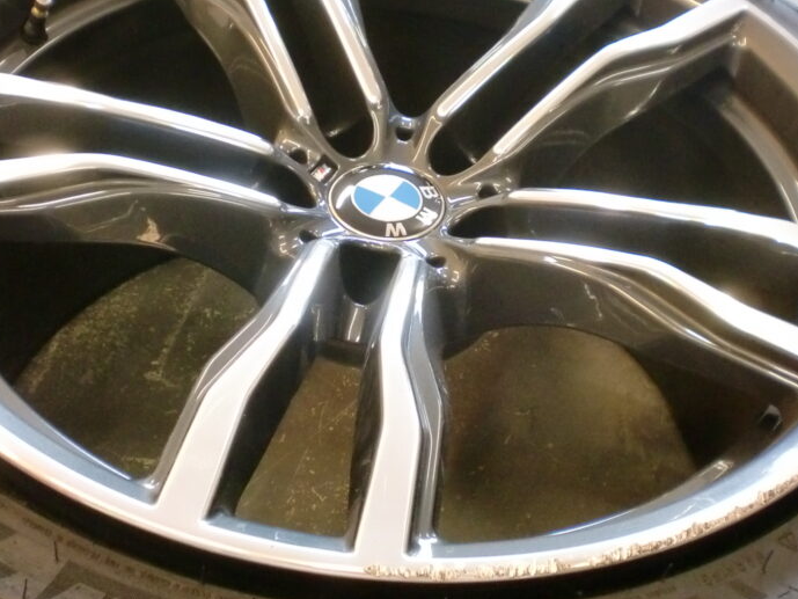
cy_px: 258
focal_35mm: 52
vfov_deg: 28.0
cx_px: 408
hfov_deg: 36.8
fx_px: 1199
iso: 400
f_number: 3.1
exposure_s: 1/25
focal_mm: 6.3
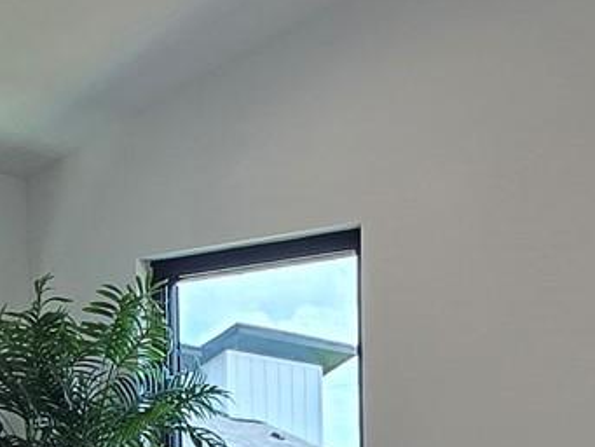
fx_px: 1341
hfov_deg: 25.0
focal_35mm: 78
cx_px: 305
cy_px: 664
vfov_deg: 17.1
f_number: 2.2
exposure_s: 1/125
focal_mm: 2.2
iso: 50
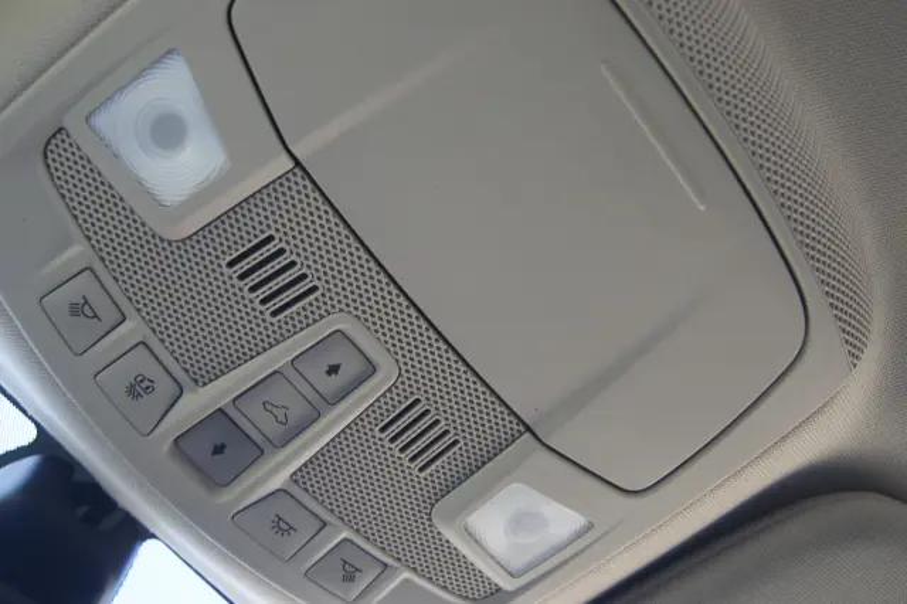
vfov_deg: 34.2
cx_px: 454
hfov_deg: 49.6
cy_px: 302
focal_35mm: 39
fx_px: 982
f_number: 4
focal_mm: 26
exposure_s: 1/40
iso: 125
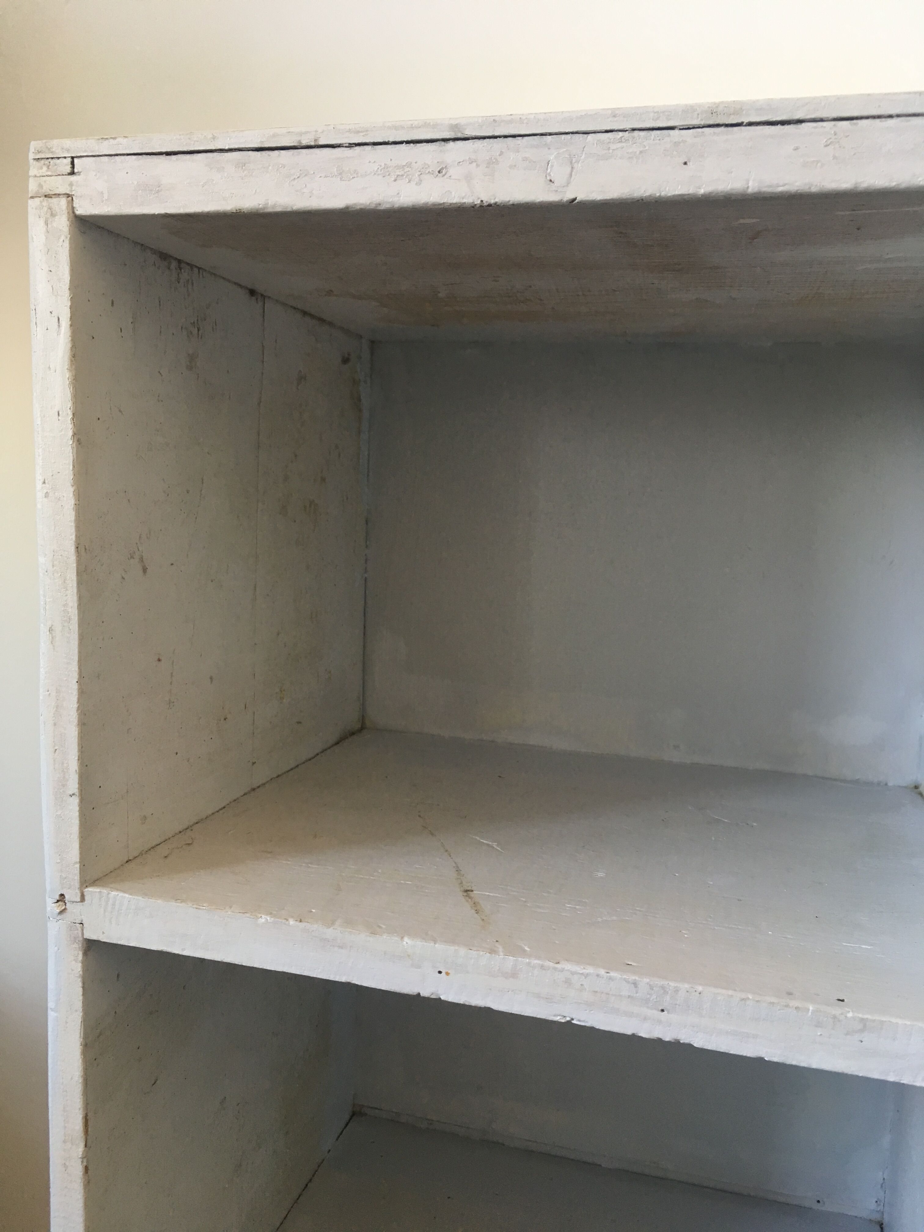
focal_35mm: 29
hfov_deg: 48.2
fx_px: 1032
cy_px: 616
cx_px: 462
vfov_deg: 61.7
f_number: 2.2
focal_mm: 4.15
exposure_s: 1/33
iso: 50
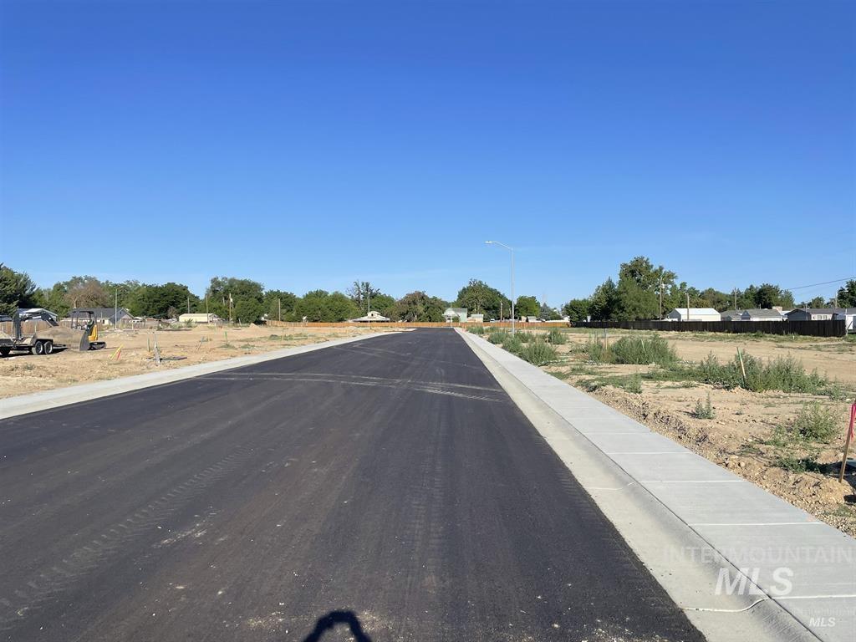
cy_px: 321
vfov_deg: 53.1
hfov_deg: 67.3
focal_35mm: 26
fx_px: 643
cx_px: 428
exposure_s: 1/4132
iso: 32
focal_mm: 4.2
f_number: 1.6
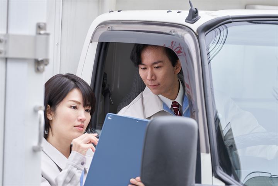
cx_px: 139
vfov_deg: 7.7
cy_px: 93
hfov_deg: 11.5
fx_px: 1374
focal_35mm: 178
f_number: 4.5
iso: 400
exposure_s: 1/160
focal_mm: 178
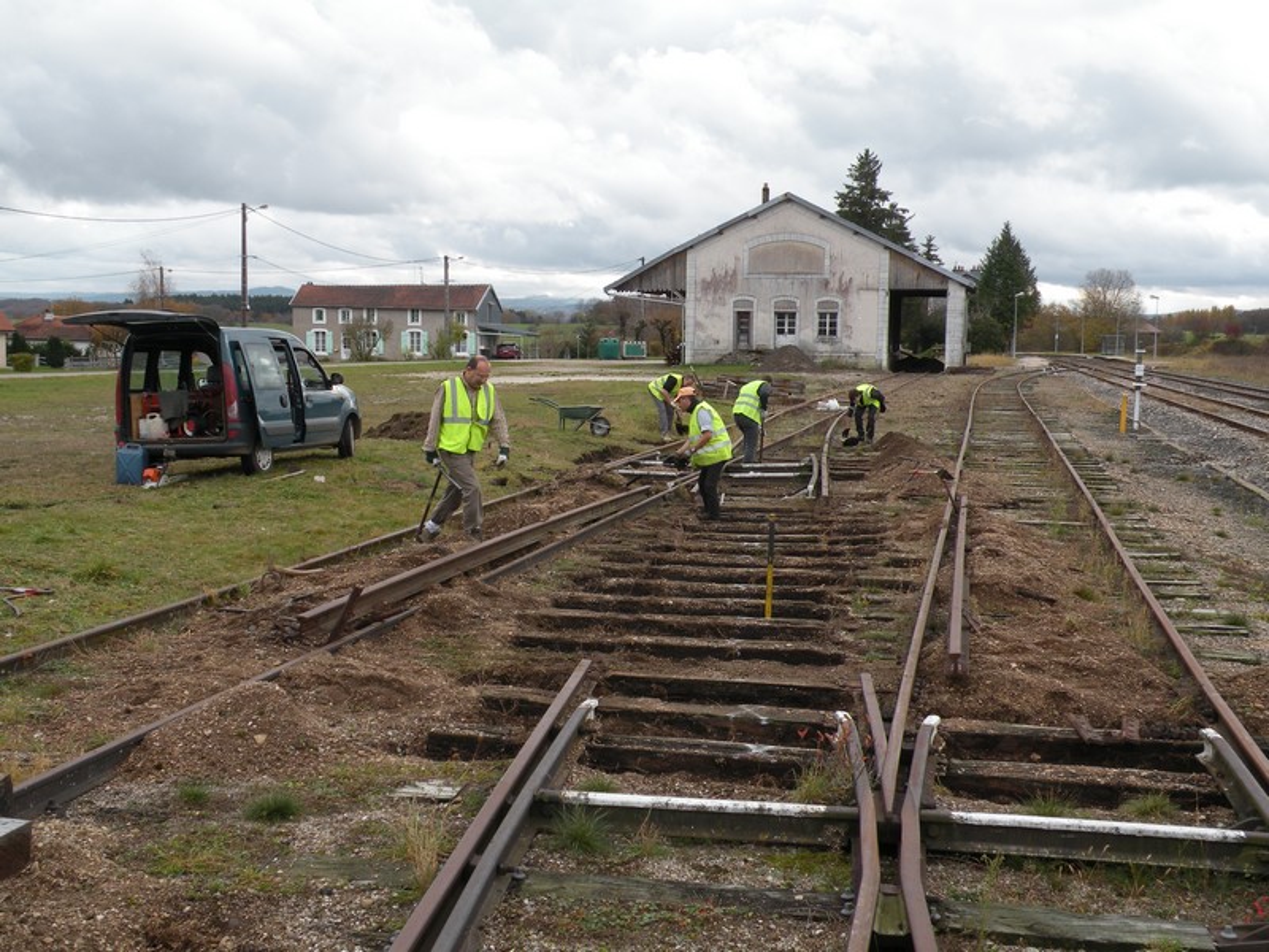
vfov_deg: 34.3
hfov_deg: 44.8
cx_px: 634
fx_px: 1540
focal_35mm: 42
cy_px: 476
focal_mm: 7.4
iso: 64
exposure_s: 1/138
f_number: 4.5
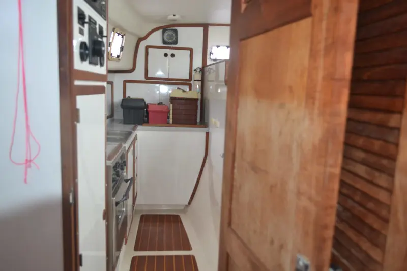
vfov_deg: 47.9
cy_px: 136
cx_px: 204
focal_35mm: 27
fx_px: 305
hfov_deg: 67.4
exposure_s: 1/125
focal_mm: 18
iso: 400
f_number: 4
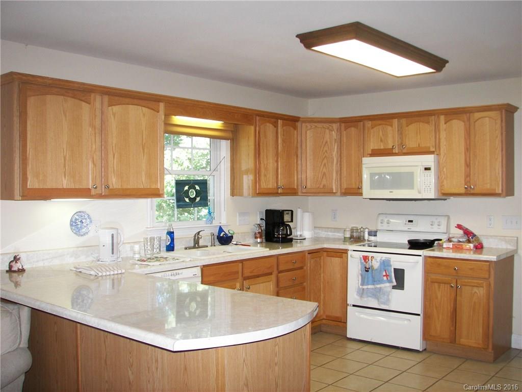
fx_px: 543
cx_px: 261
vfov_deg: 39.7
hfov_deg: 51.4
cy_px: 196
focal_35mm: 36
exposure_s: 1/30
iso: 100
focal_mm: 6
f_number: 2.8
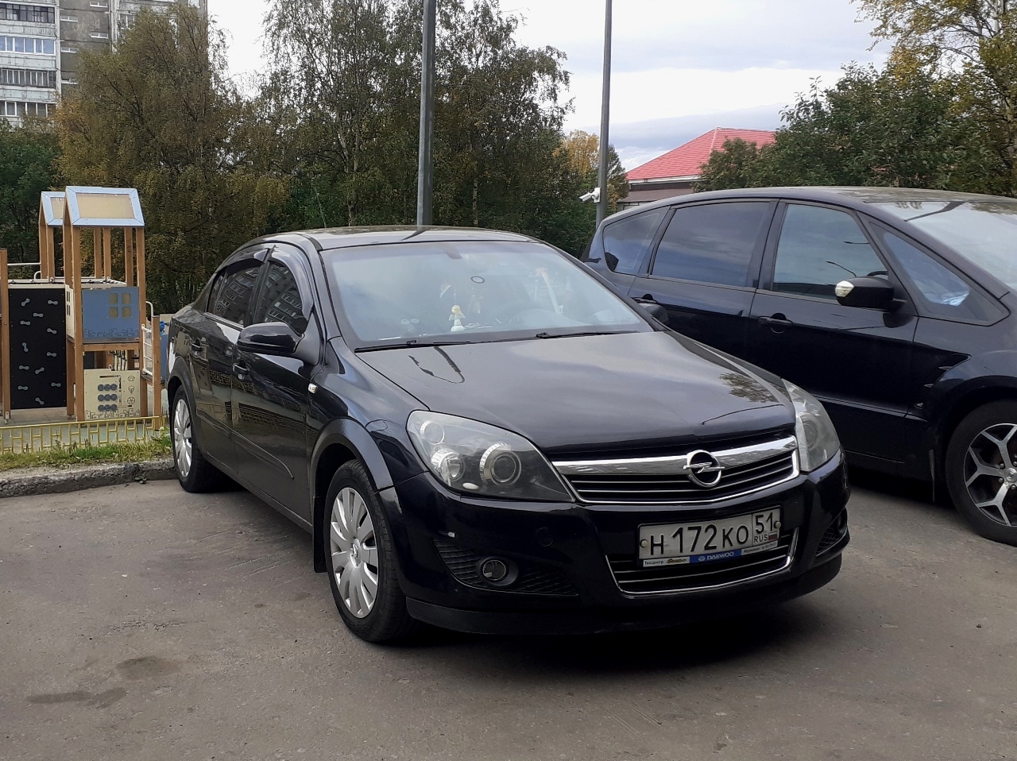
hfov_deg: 65.4
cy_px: 380
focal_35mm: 27
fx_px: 793
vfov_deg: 51.3
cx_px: 508
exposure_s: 1/560
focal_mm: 3.6
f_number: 1.9
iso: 40
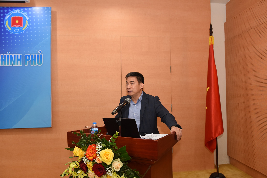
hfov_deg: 67.4
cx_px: 134
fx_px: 200
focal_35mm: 27
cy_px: 89
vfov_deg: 48.0
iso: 800
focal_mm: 27
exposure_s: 1/60
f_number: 4.5
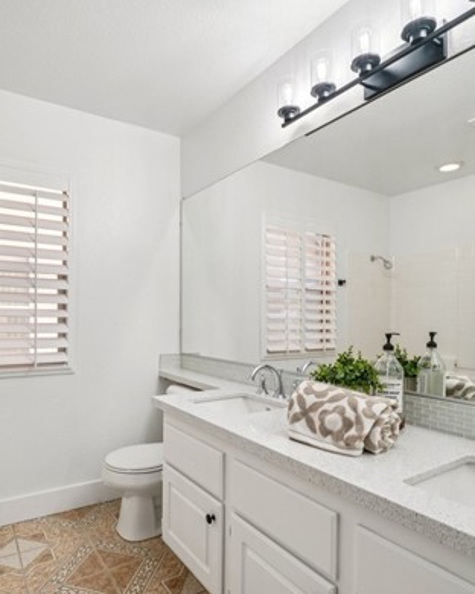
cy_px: 311
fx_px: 351
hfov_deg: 67.6
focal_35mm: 20
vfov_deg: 80.3
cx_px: 195
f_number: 8
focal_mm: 13
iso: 250
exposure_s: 1/30
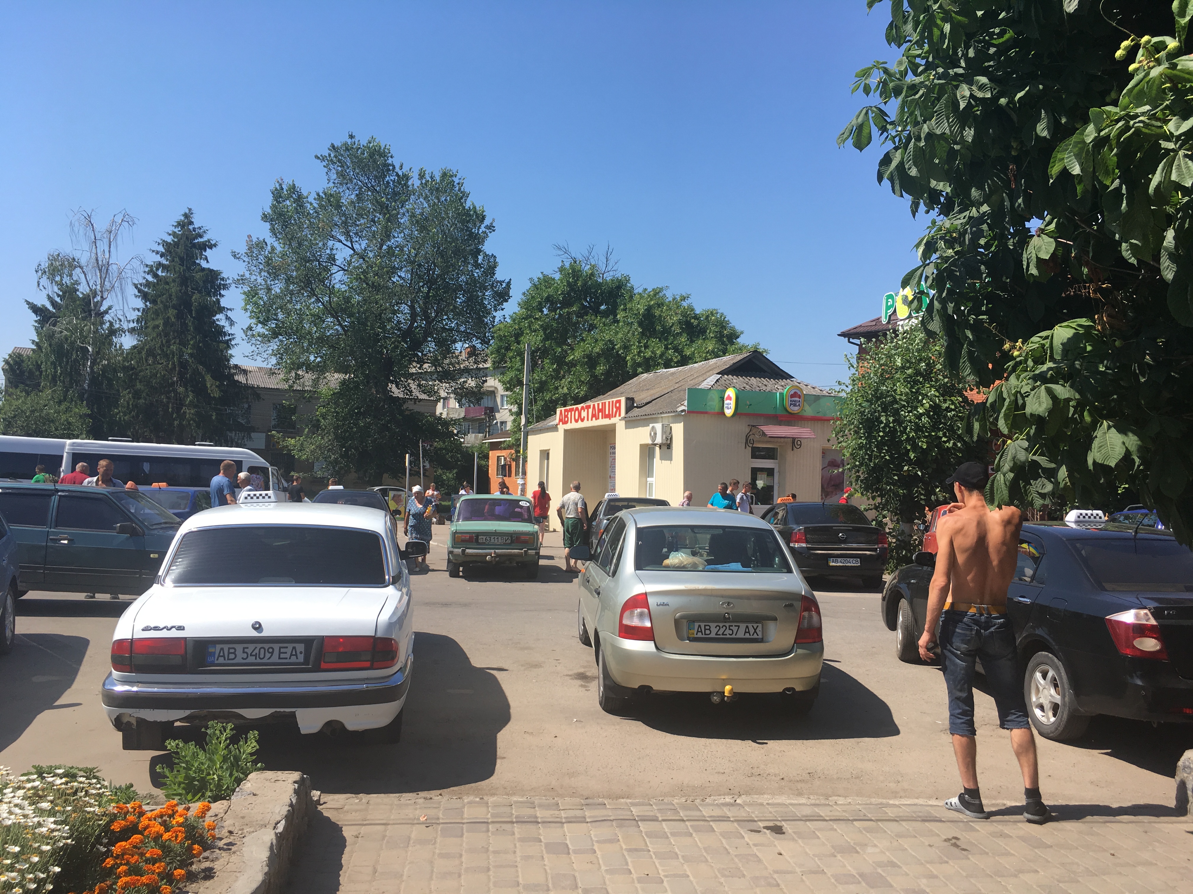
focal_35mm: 29
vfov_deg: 48.2
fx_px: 999
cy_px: 447
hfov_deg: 61.7
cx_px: 596
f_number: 2.2
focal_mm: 4.15
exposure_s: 1/1148
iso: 25
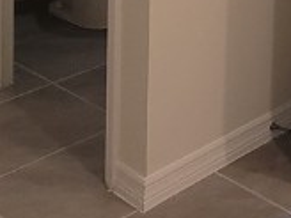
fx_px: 681
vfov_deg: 14.3
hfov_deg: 18.4
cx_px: 536
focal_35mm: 81
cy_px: -252
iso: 160
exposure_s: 1/60
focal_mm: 2.2
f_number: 2.2
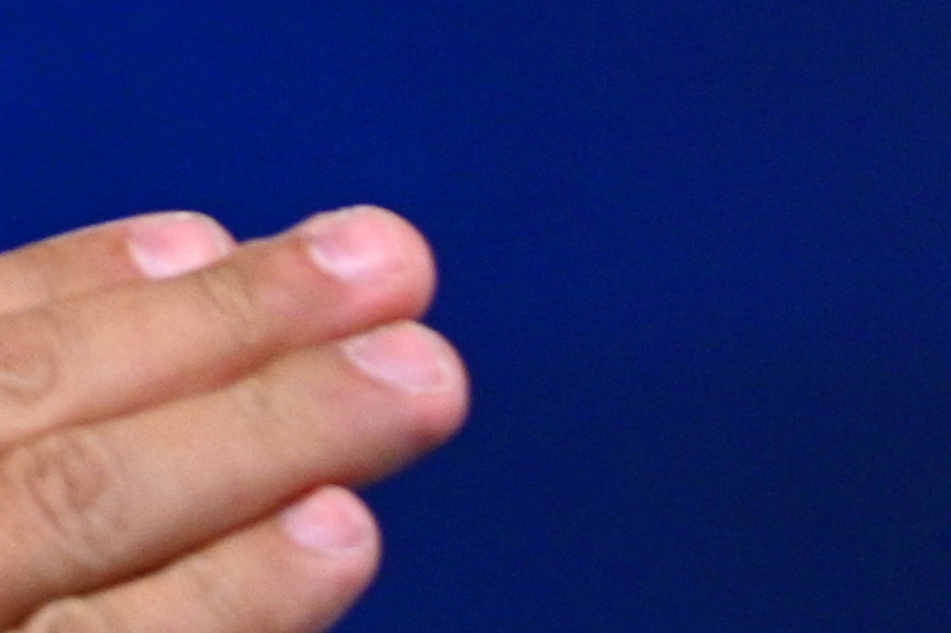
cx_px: -1109
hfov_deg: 1.9
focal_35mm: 1057
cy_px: -986
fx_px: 27900
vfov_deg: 1.3
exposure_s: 1/160
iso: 2000
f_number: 5.6
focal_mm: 145
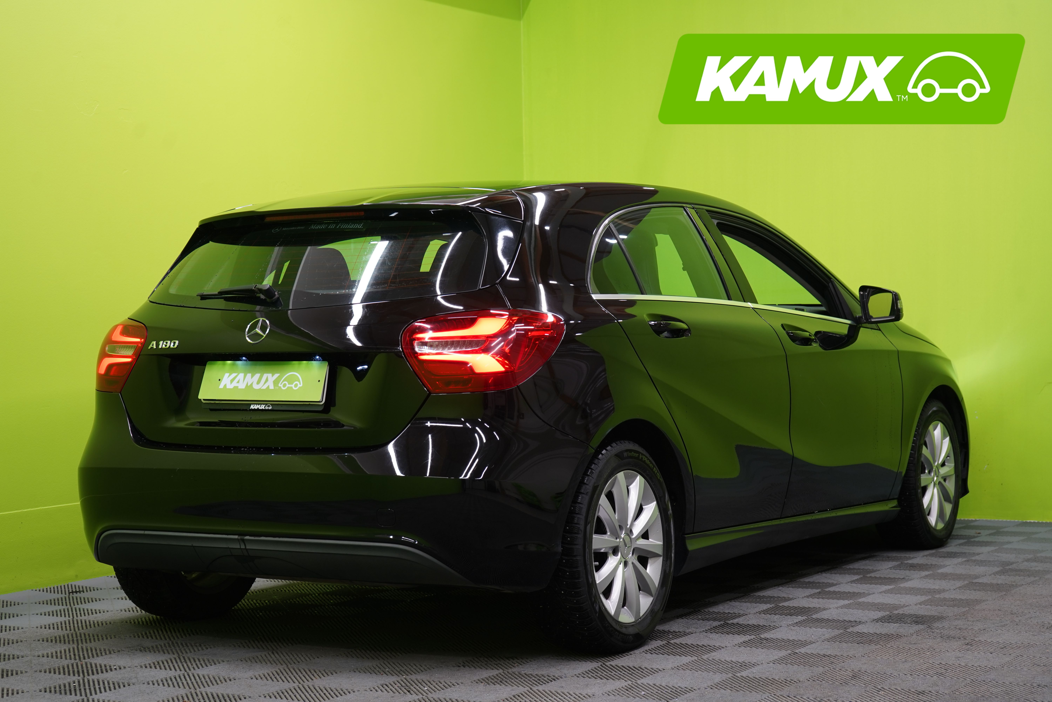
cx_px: 526
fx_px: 1899
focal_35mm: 65
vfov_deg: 20.9
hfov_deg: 31.0
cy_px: 351
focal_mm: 65
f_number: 5.6
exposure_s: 1/25
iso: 400
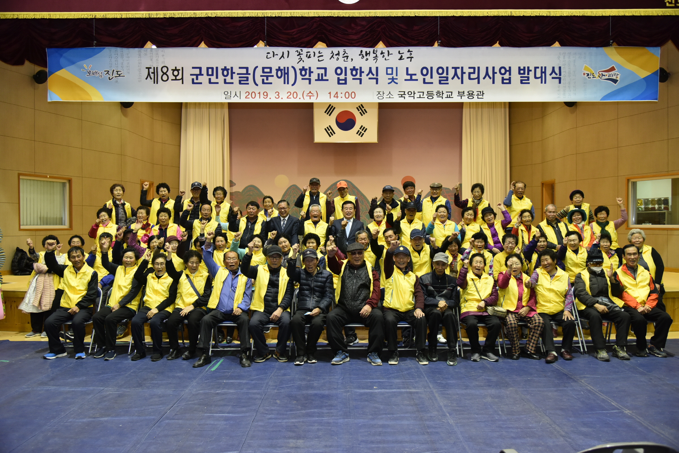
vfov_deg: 46.4
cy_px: 226
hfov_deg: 65.5
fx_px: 528
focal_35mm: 28
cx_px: 340
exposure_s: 1/100
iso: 1600
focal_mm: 28
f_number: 4
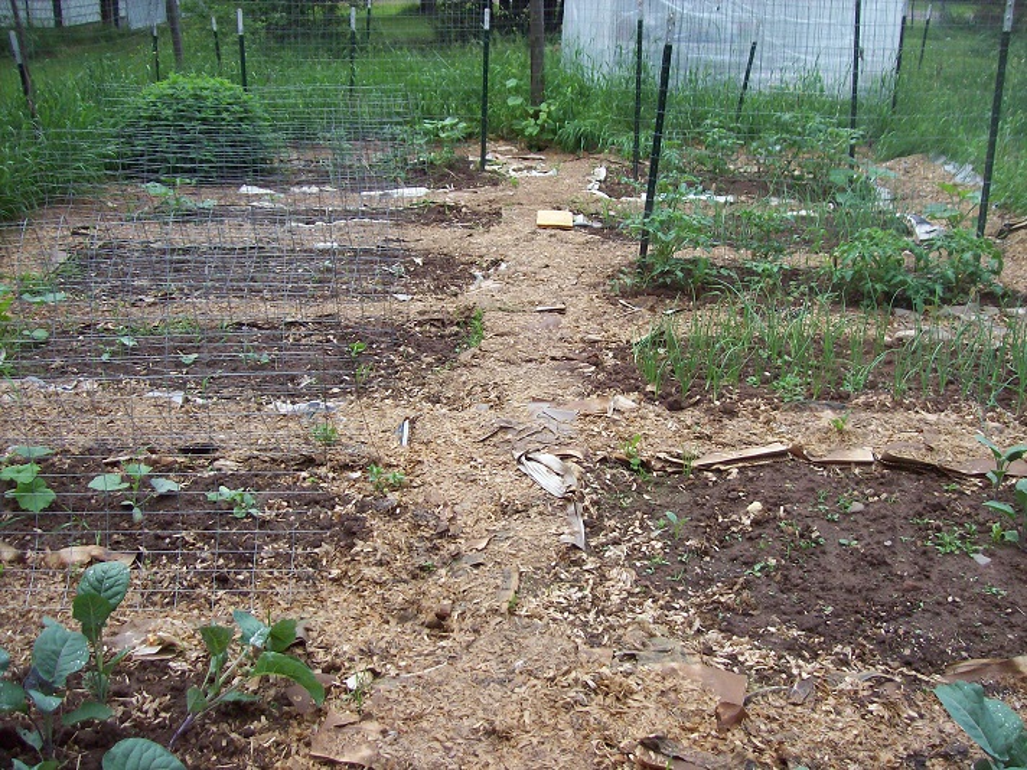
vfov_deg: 39.7
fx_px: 1068
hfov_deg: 51.4
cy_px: 385
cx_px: 514
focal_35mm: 36
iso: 80
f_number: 2.7
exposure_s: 1/219
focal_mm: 6
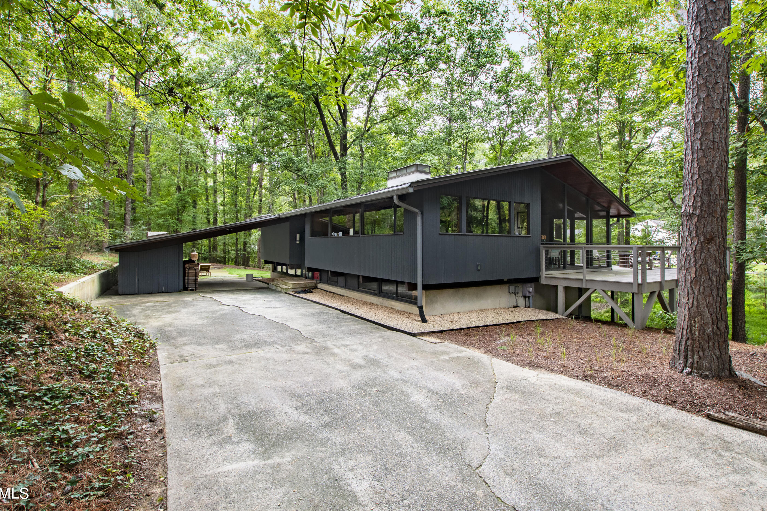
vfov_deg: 73.7
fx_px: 341
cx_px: 396
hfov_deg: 96.7
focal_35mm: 16
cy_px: 246
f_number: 8
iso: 320
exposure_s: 1/13
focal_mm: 10
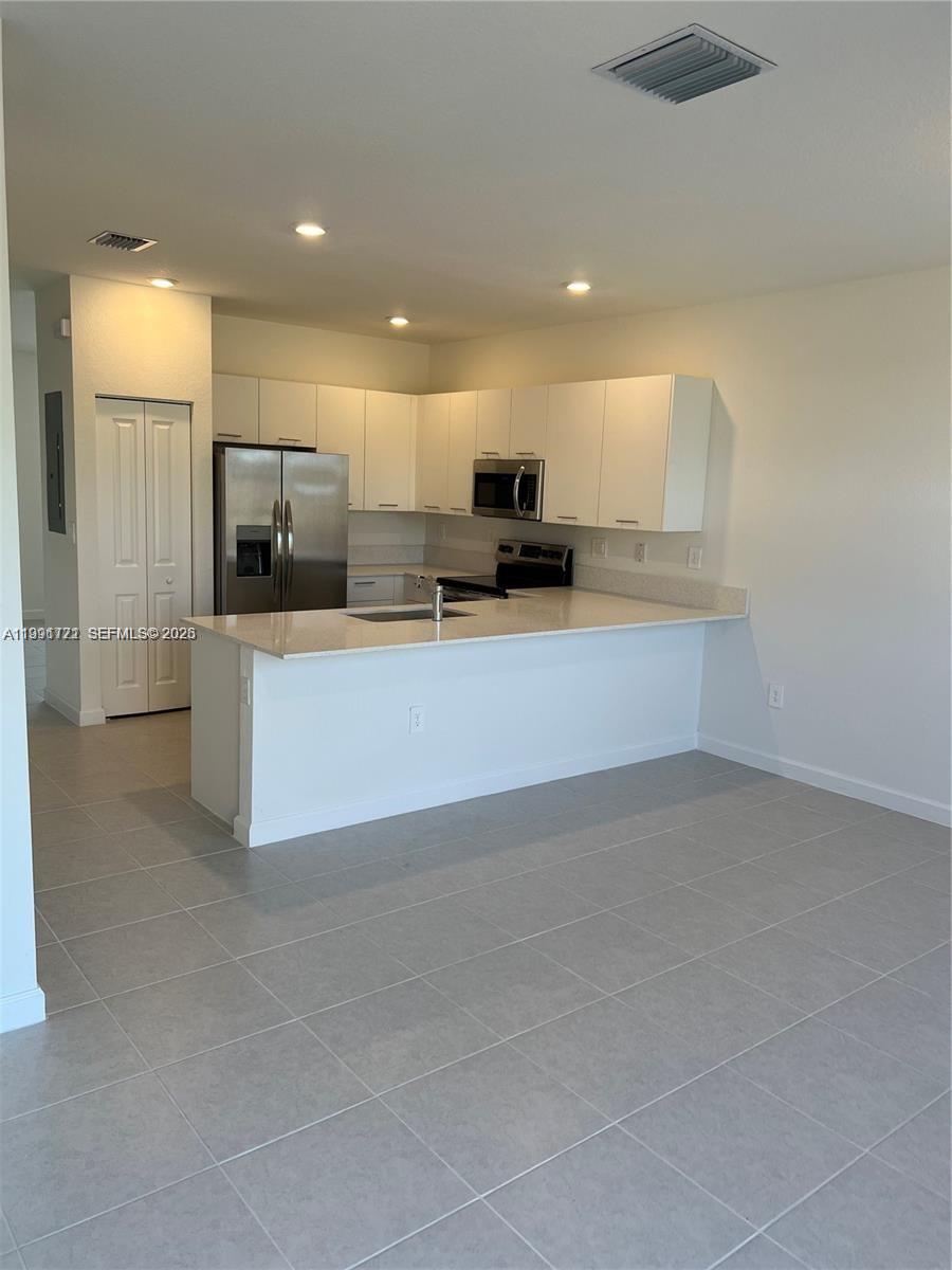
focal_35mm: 26
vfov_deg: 67.3
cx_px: 476
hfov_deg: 53.1
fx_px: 953
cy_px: 635
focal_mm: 5.7
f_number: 1.5
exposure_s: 1/134
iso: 40
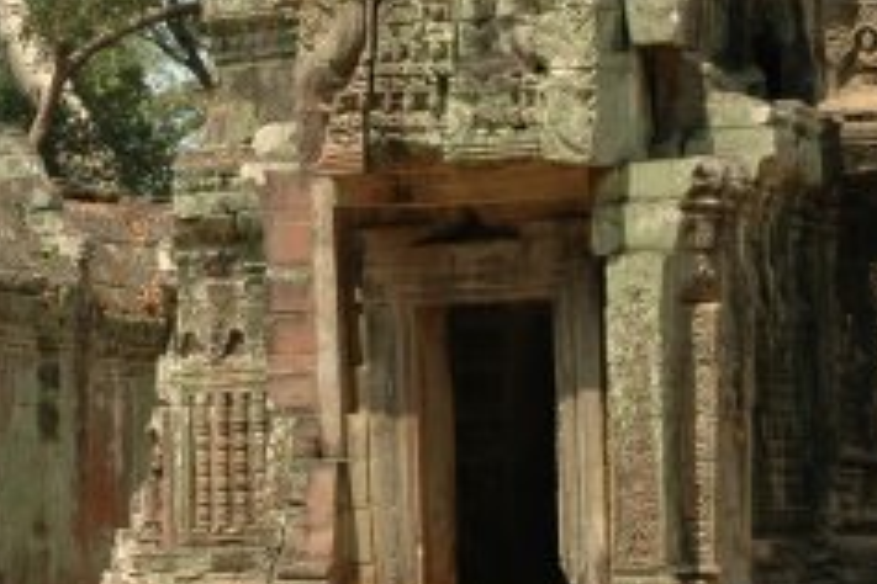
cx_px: -107
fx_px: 3776
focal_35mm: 155
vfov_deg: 8.9
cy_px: 225
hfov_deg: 13.0
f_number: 8
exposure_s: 1/250
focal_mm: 34
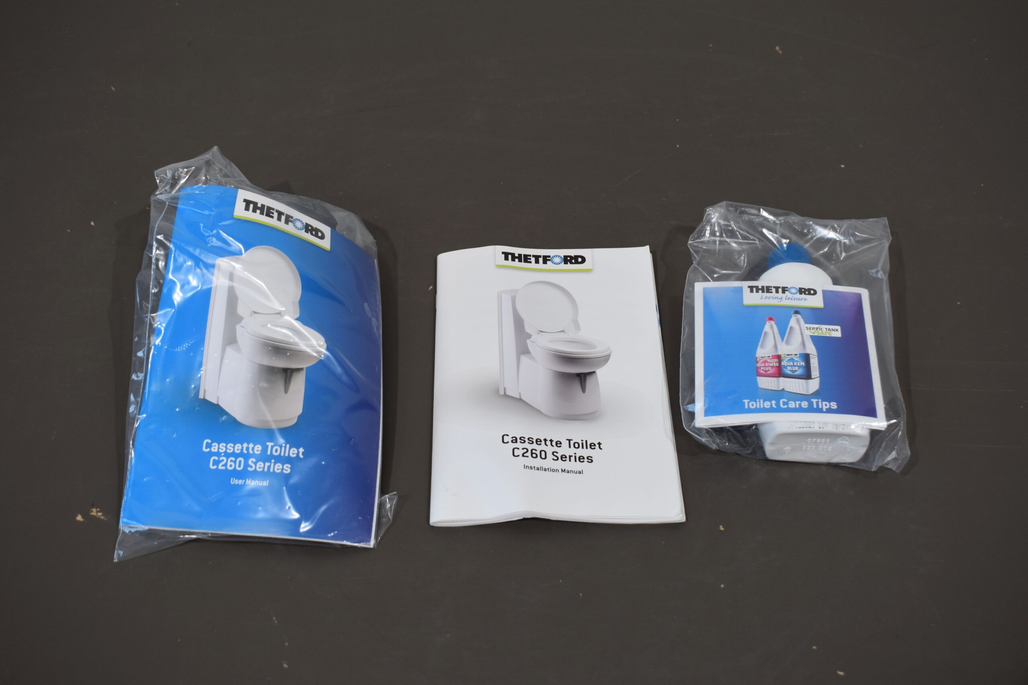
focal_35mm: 39
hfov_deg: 49.6
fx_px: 1114
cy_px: 342
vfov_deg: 34.2
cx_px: 514
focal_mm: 26
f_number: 5.6
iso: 400
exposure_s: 1/125
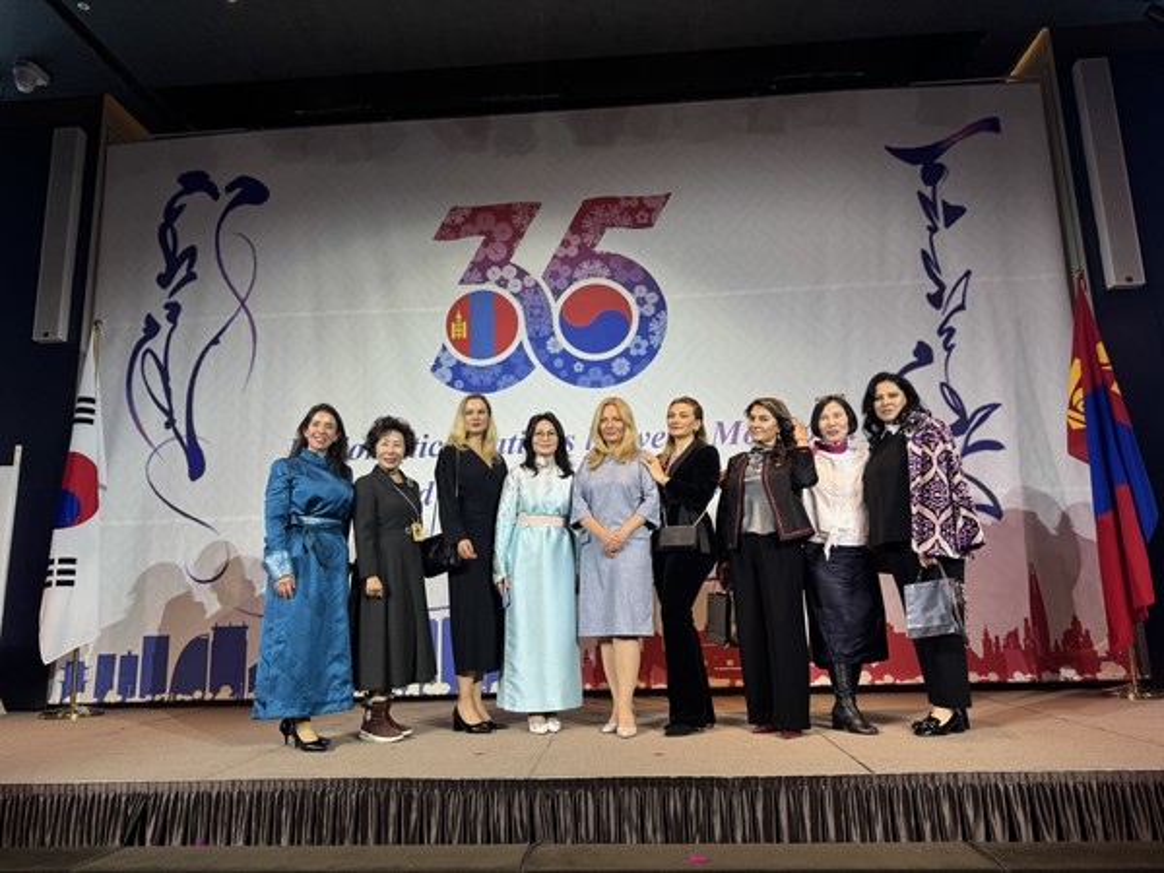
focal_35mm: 24
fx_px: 807
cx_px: 582
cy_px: 436
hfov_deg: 71.6
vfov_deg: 56.8
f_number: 1.78
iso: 80
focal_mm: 6.76
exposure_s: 1/326
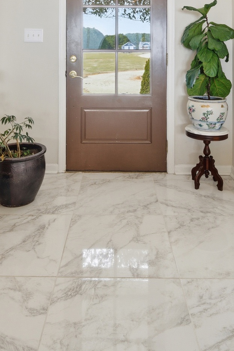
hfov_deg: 41.1
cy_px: 46
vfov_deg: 52.7
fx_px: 312
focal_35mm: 32
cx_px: 115
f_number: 9
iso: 250
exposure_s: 1/100
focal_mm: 12
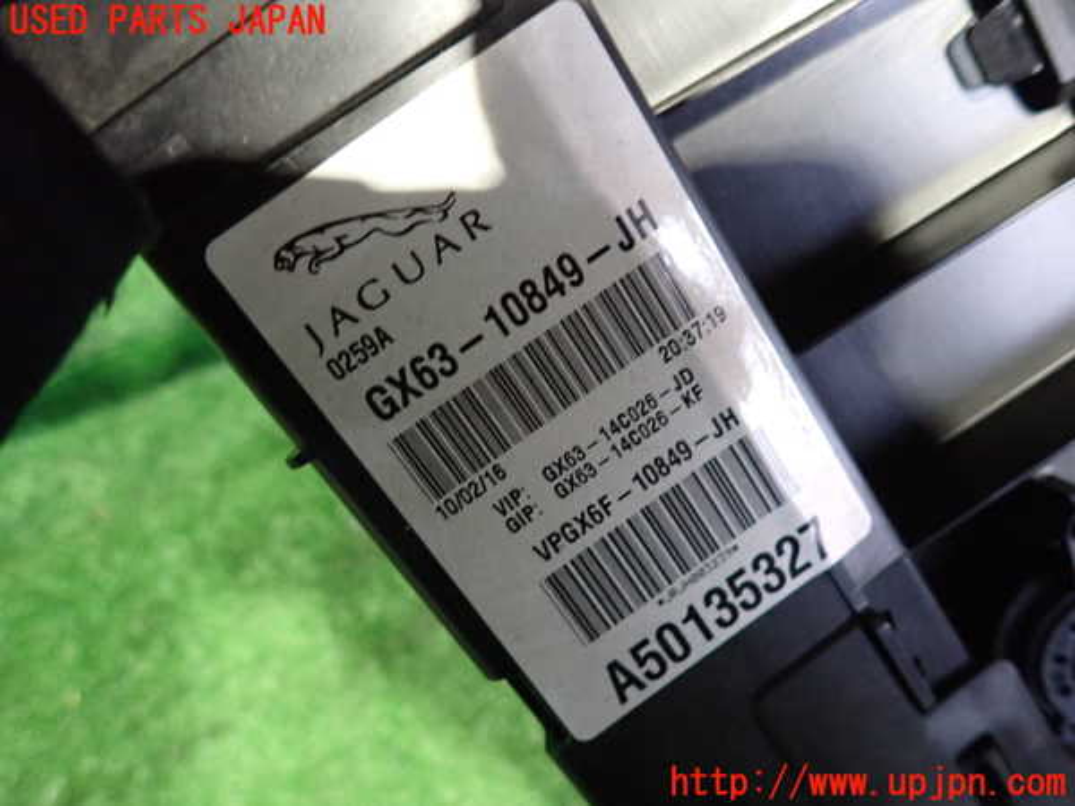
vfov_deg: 54.9
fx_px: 776
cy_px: 403
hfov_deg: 69.4
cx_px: 538
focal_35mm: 25
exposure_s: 1/20
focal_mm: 4.5
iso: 800
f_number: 2
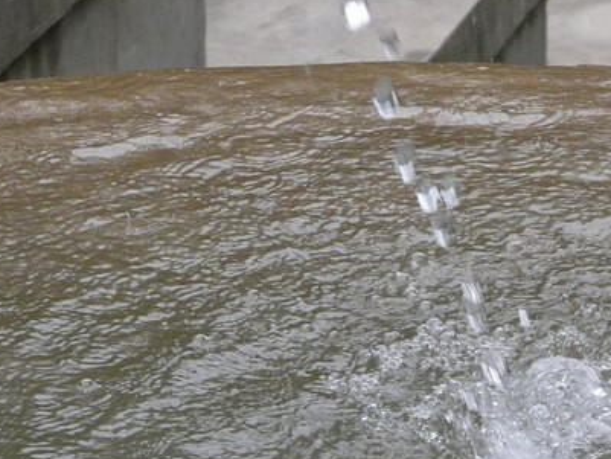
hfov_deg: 6.9
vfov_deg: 5.2
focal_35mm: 287
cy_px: 308
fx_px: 5067
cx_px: 465
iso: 320
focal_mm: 23.1
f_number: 3.6
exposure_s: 1/250
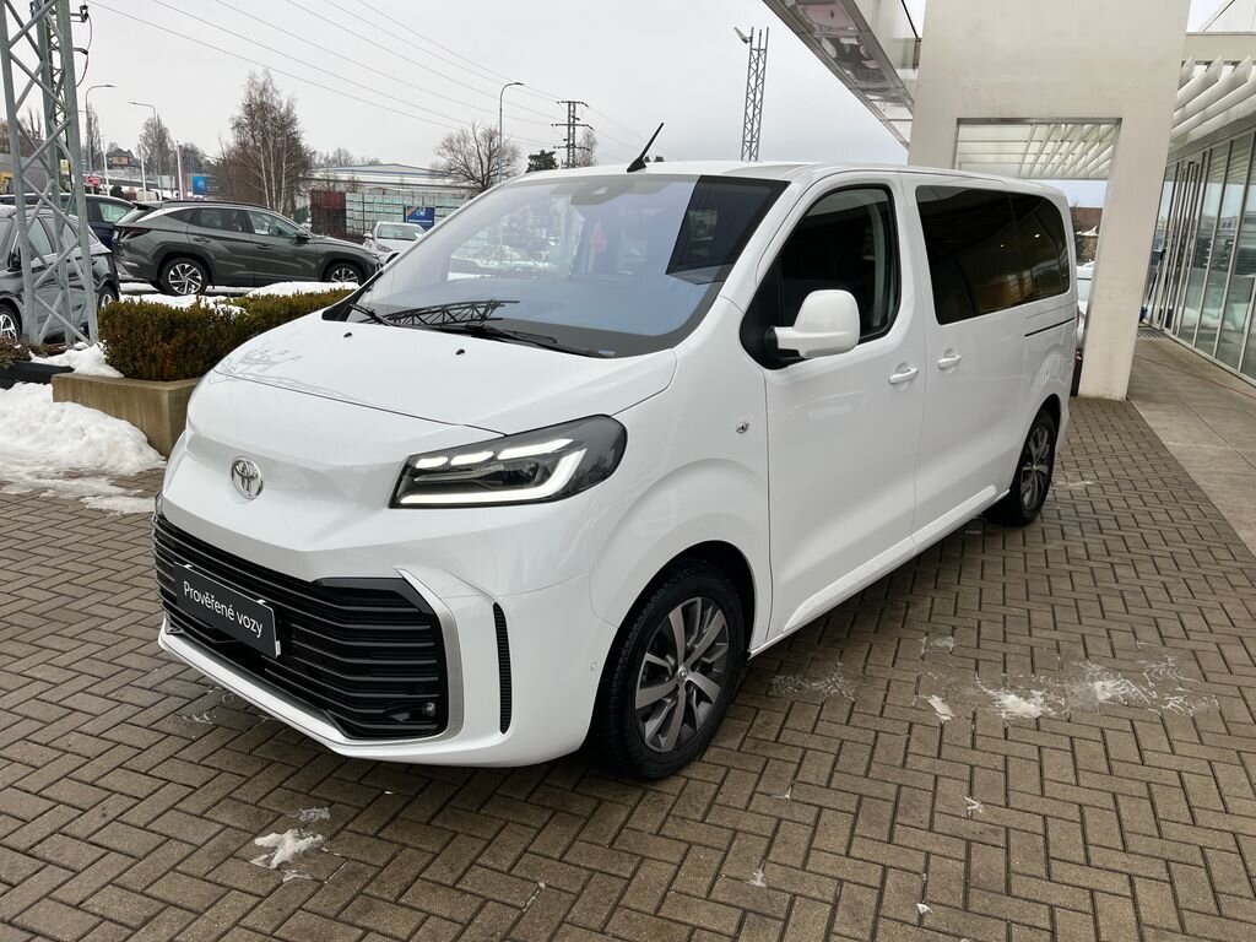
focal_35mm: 26
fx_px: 943
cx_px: 628
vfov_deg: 53.1
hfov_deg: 67.3
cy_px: 471
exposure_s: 1/309
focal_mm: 5.1
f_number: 1.6
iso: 50
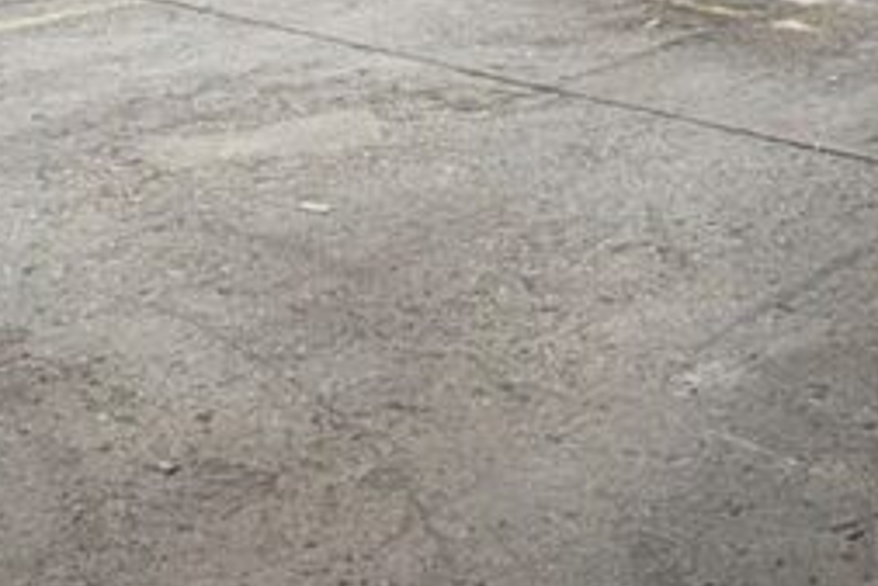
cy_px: -447
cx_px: 559
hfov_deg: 29.1
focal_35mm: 69
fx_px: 1684
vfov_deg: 16.7
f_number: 2.2
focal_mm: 2.22
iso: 250
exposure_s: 1/95
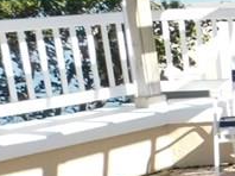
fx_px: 807
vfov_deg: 12.3
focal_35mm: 119
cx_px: 559
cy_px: 174
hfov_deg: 12.8
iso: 125
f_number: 3
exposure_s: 1/800
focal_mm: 4
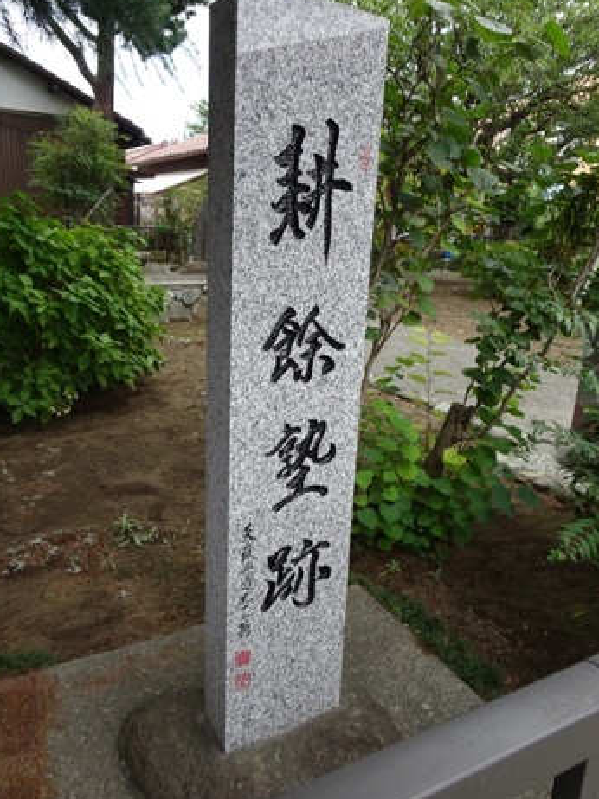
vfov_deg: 67.3
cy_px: 380
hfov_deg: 53.0
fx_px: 600
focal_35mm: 26
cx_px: 290
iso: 80
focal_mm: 4.1
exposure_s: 1/200
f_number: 3.5
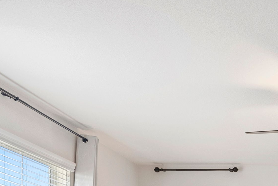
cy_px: 288
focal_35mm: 64
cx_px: 347
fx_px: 494
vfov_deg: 18.5
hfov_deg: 27.1
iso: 640
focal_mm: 17
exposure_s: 1/4
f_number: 8
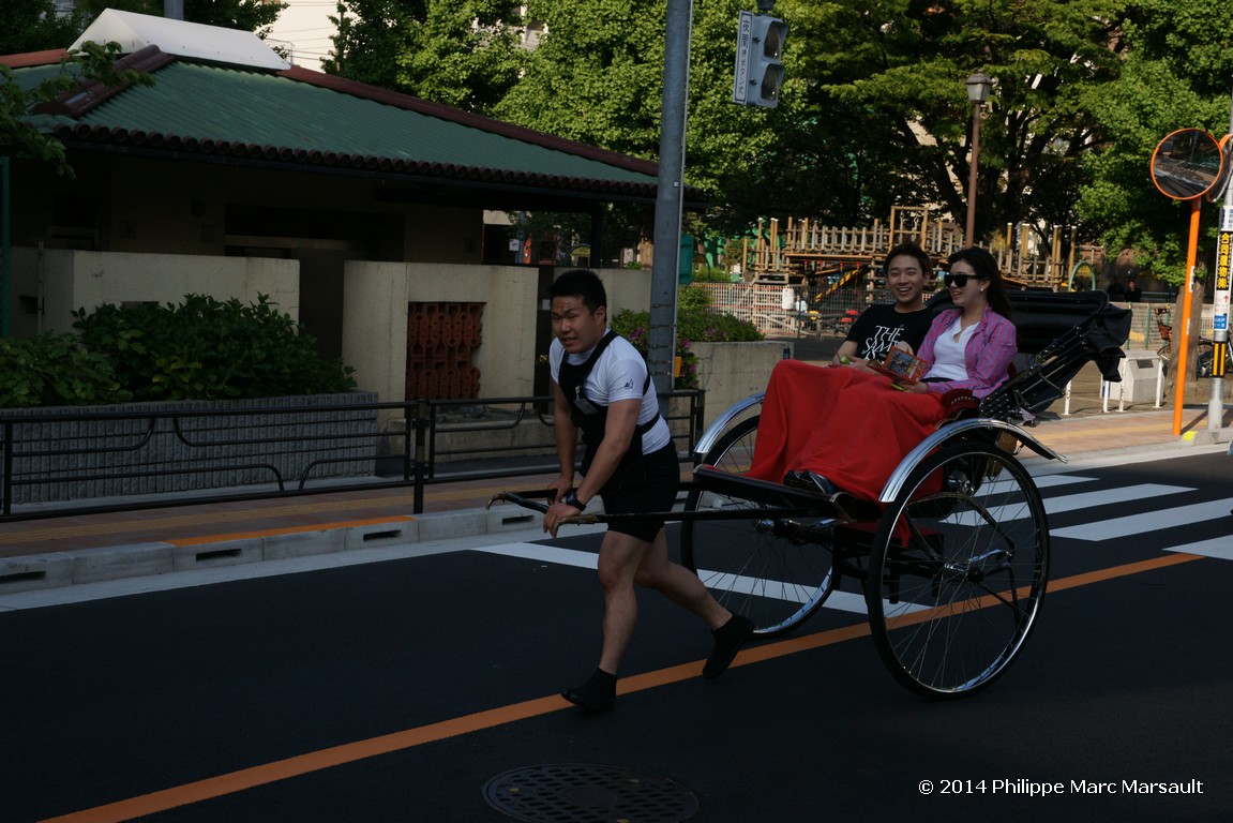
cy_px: 412
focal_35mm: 50
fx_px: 1713
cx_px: 616
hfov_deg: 39.6
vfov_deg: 27.0
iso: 400
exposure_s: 1/500
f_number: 11
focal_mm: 50
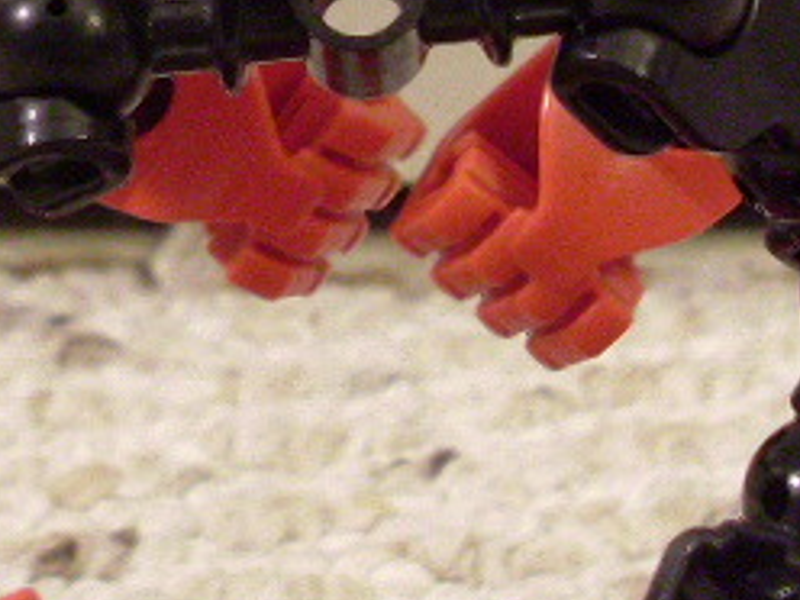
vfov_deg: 9.2
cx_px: 235
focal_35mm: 157
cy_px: -332
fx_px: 3628
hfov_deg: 12.6
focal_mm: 6.3
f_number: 3
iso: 200
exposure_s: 1/6
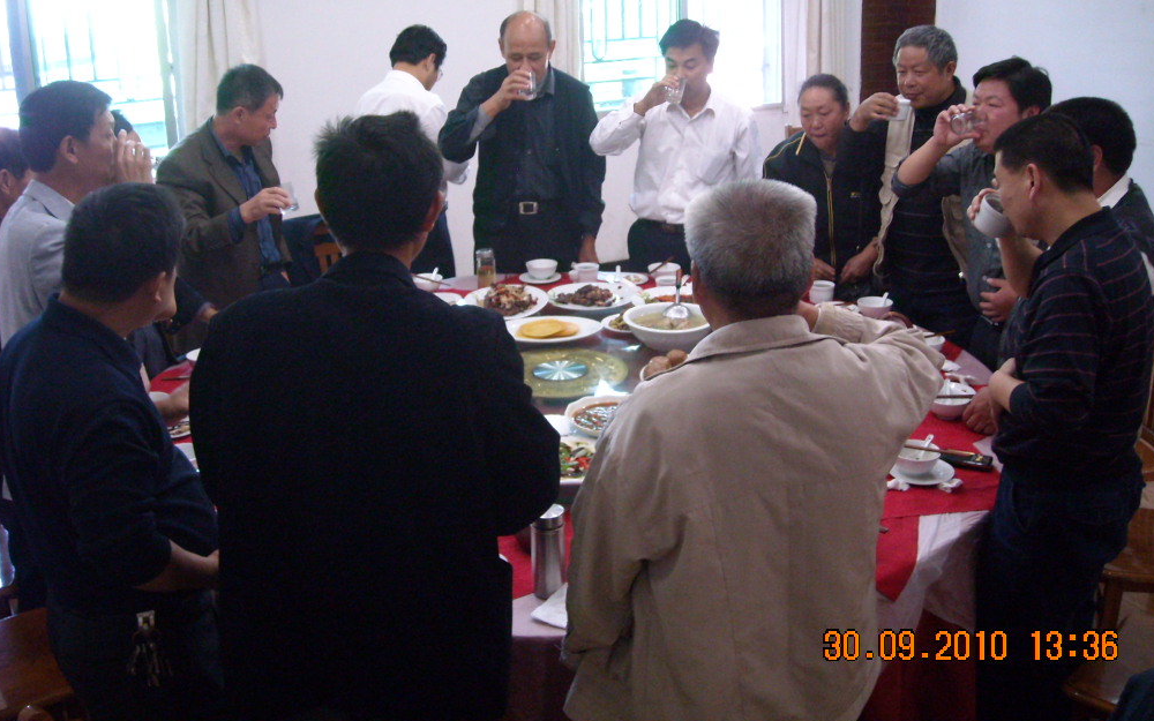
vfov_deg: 33.5
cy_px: 295
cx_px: 578
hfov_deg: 51.5
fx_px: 1195
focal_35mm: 38
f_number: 2.8
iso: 400
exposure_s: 1/33
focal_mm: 5.7
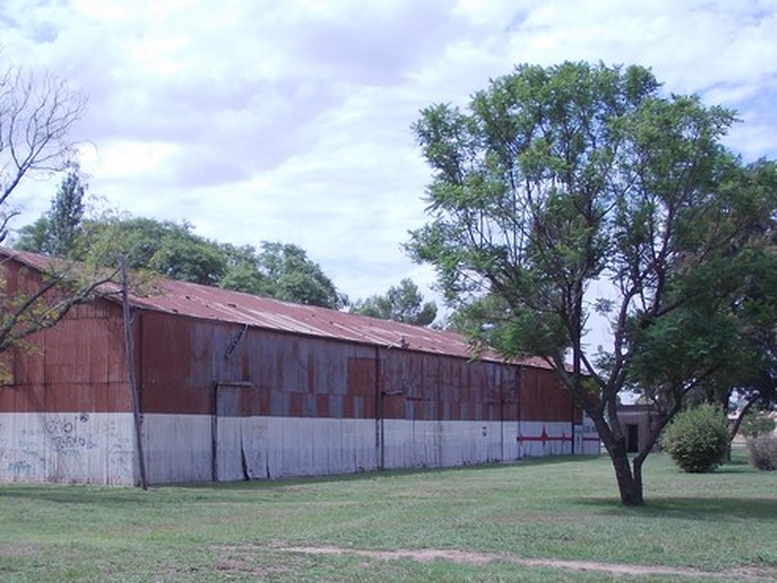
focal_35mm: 59
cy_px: 419
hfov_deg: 32.5
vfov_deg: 24.6
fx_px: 1325
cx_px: 284
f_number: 6.2
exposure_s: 1/200
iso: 80
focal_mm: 5.3
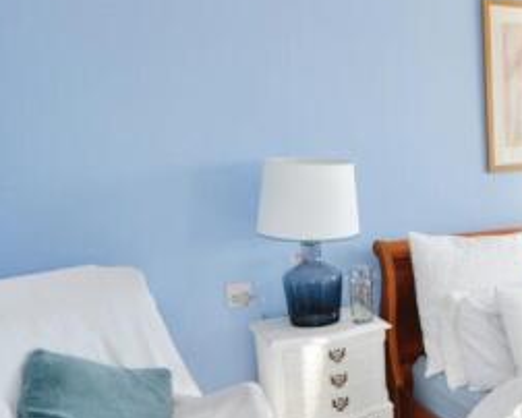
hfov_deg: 39.7
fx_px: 622
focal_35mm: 40
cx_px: 529
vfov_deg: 37.0
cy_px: 253
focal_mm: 11
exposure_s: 1/125
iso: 250
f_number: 4
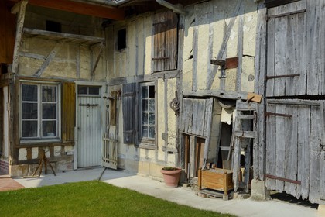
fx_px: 343
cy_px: 108
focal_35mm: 38
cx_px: 162
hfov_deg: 50.7
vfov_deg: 35.1
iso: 200
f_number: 14
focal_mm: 38
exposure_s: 1/200
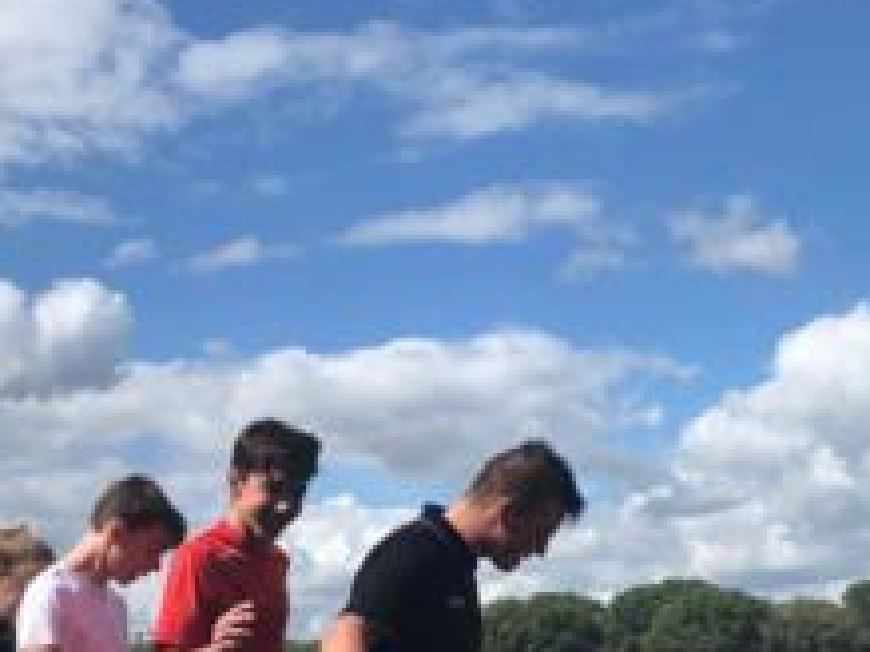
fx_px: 1608
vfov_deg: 22.1
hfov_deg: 30.2
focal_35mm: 64
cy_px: 654
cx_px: 377
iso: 25
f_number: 1.8
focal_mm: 3.99
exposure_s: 1/3247
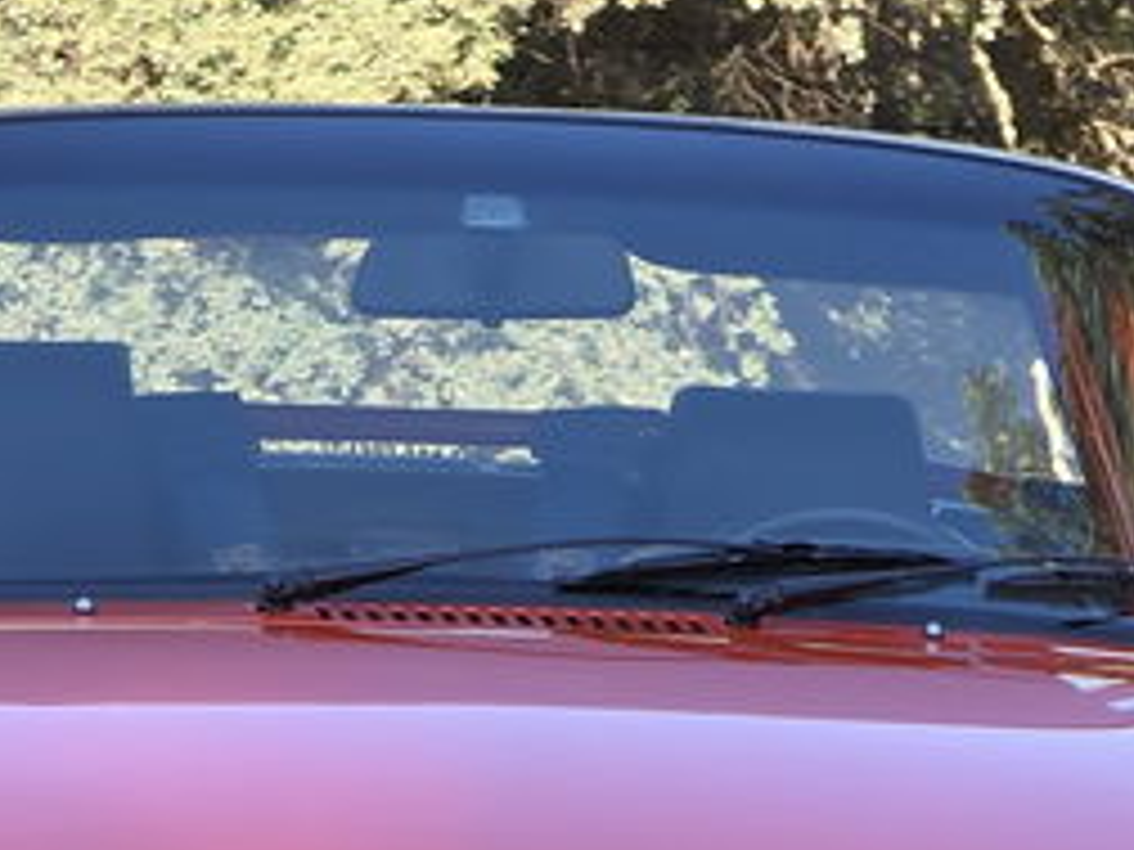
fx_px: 11466
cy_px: 940
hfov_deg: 5.7
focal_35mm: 350
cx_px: 495
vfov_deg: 4.2
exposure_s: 1/210
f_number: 3.4
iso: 64
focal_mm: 18.6
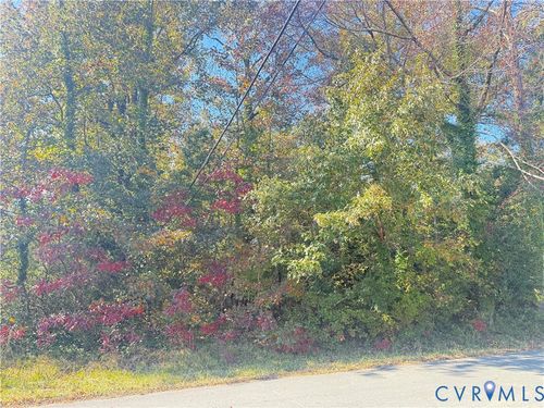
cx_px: 272
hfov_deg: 71.6
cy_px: 204
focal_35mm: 24
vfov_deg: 56.8
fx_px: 377
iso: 100
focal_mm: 6.76
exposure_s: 1/309
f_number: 1.78
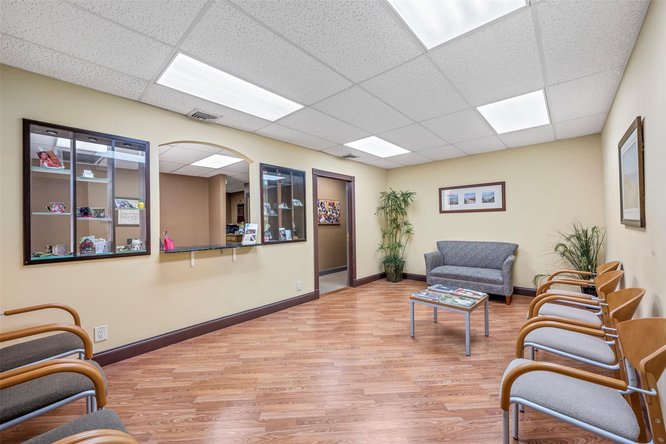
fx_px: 259
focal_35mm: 14
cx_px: 333
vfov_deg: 81.2
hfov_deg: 104.3
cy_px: 222
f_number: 8
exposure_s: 1/13
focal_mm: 14
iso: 200
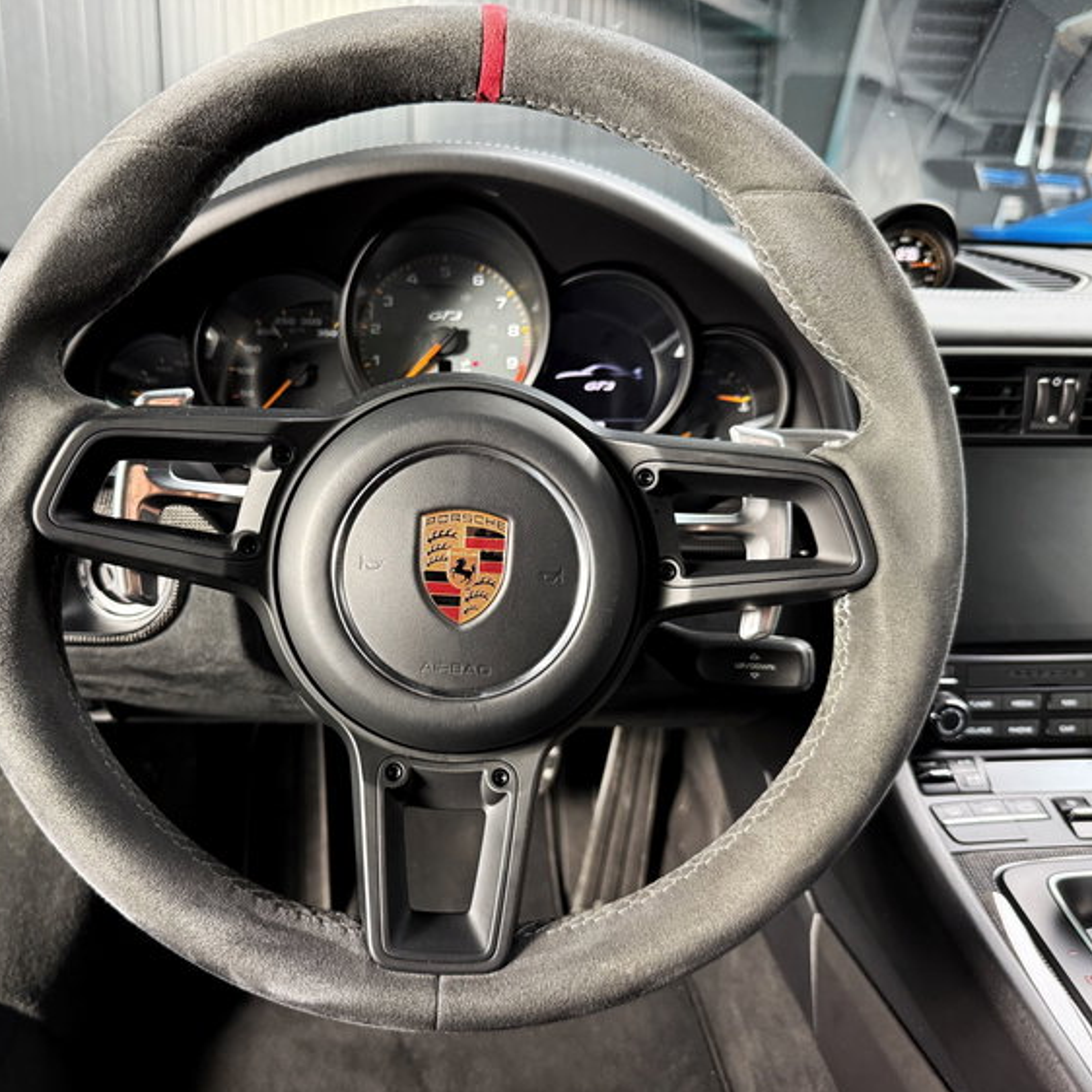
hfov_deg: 55.5
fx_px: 1035
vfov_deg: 55.6
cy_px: 556
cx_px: 476
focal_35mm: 29
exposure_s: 1/50
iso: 500
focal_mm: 6.76
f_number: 1.78
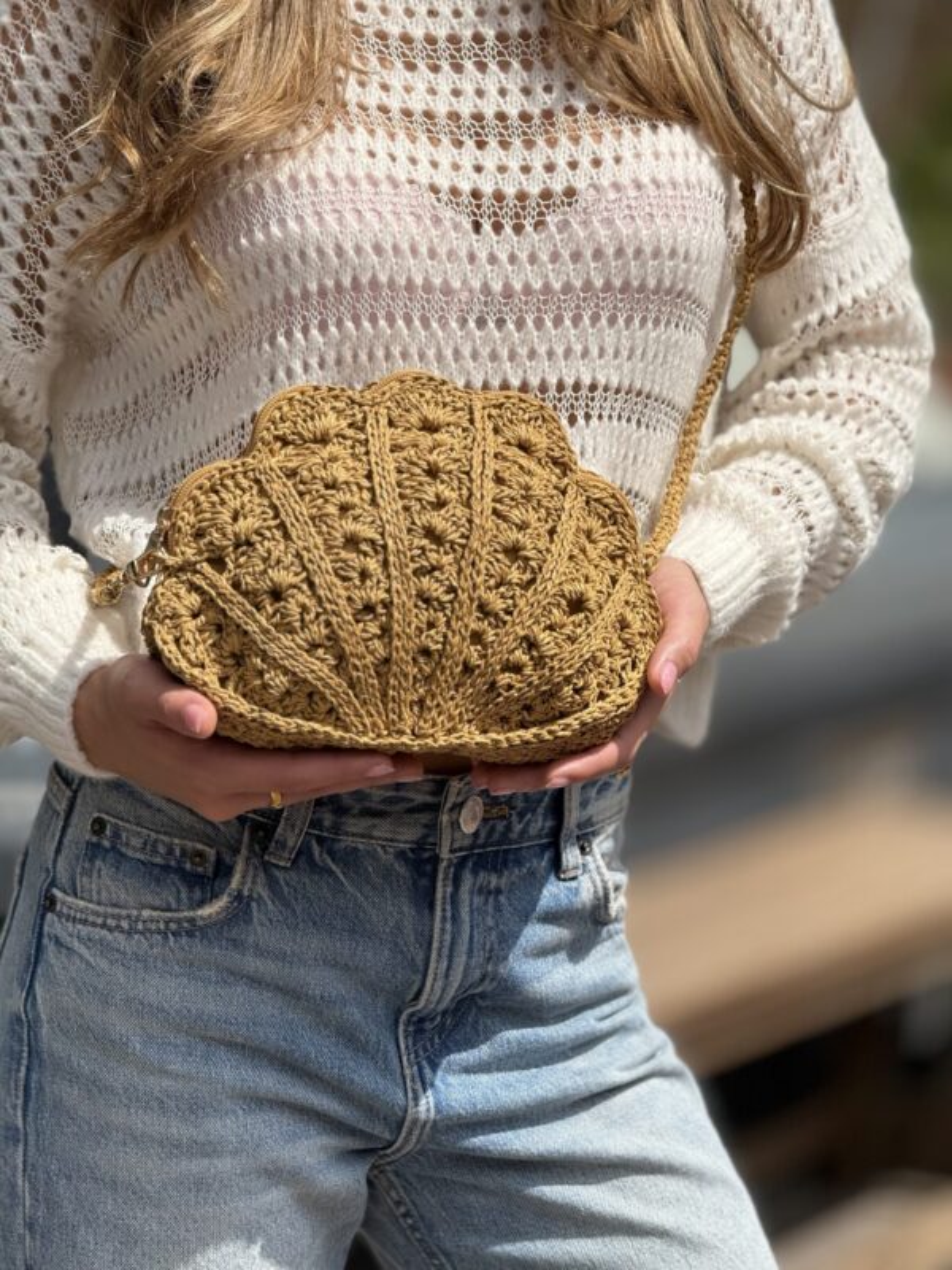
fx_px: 4400
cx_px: 476
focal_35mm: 120
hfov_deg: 12.3
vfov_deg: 16.4
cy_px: 635
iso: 50
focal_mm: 15.66
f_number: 2.8
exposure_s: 1/1818
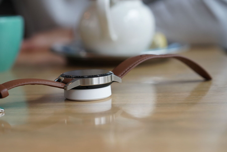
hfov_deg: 28.0
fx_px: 454
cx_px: 86
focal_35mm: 72
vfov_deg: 18.9
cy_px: 91
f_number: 3.5
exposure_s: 1/250
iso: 1250
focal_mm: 55
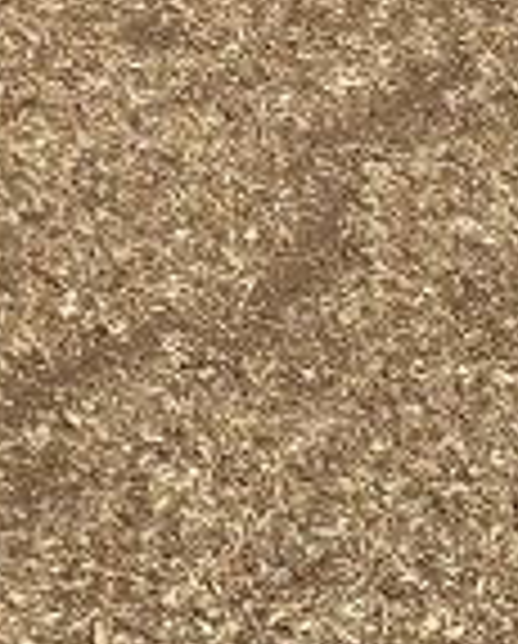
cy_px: -518
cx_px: -338
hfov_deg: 8.5
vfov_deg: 10.3
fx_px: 3381
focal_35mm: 177
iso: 32
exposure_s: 1/2890
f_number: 1.8
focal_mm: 4.25
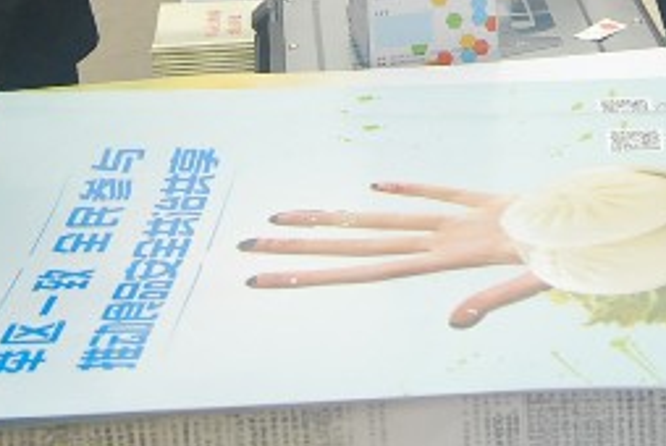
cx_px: 519
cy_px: -426
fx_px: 2408
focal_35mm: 130
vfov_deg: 9.9
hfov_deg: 15.7
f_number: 5
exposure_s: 1/100
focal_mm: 22
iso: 200
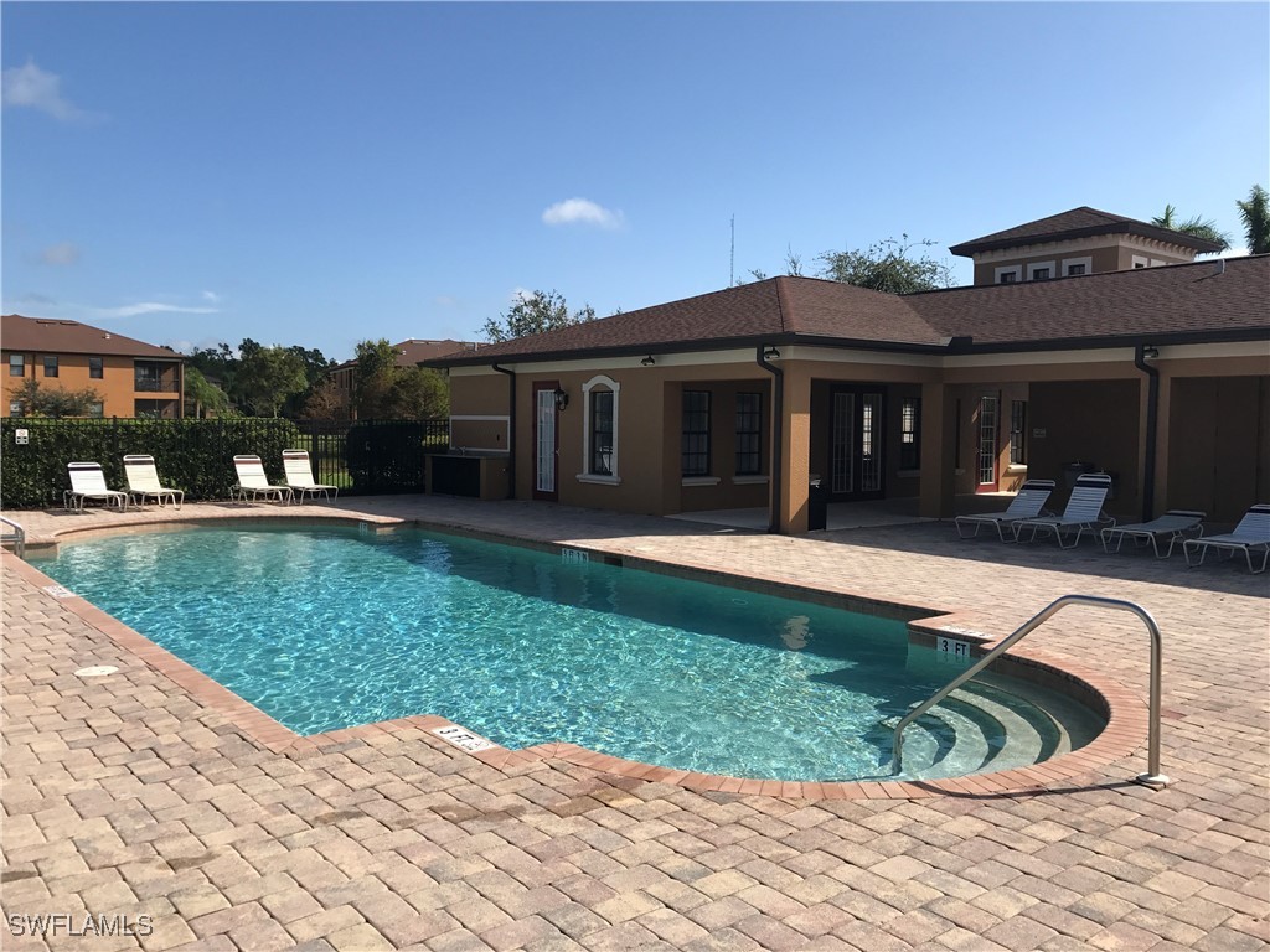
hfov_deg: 63.4
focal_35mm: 28
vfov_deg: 49.7
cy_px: 476
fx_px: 1027
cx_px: 635
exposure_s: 1/2907
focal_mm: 3.99
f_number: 1.8
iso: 20
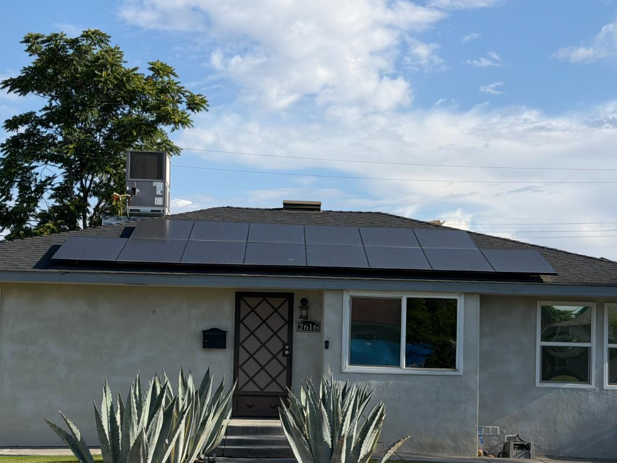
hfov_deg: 28.6
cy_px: 323
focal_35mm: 68
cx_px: 316
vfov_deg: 21.5
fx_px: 1212
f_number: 1.78
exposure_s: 1/5587
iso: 64
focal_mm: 6.76
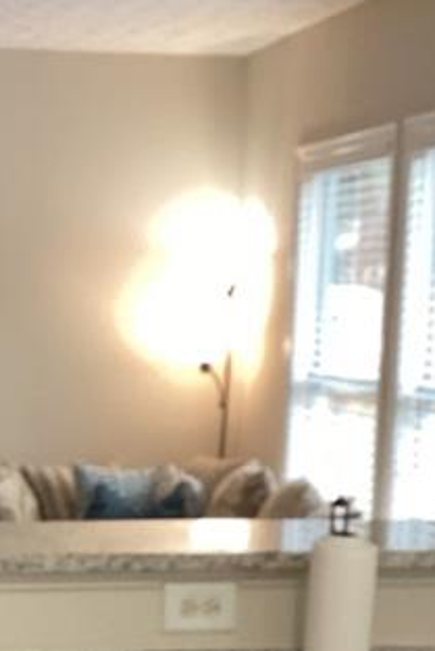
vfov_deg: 25.1
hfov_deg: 16.7
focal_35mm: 79
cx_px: -52
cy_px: 549
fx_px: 1430
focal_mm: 3.3
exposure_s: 1/60
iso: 160
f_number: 2.4
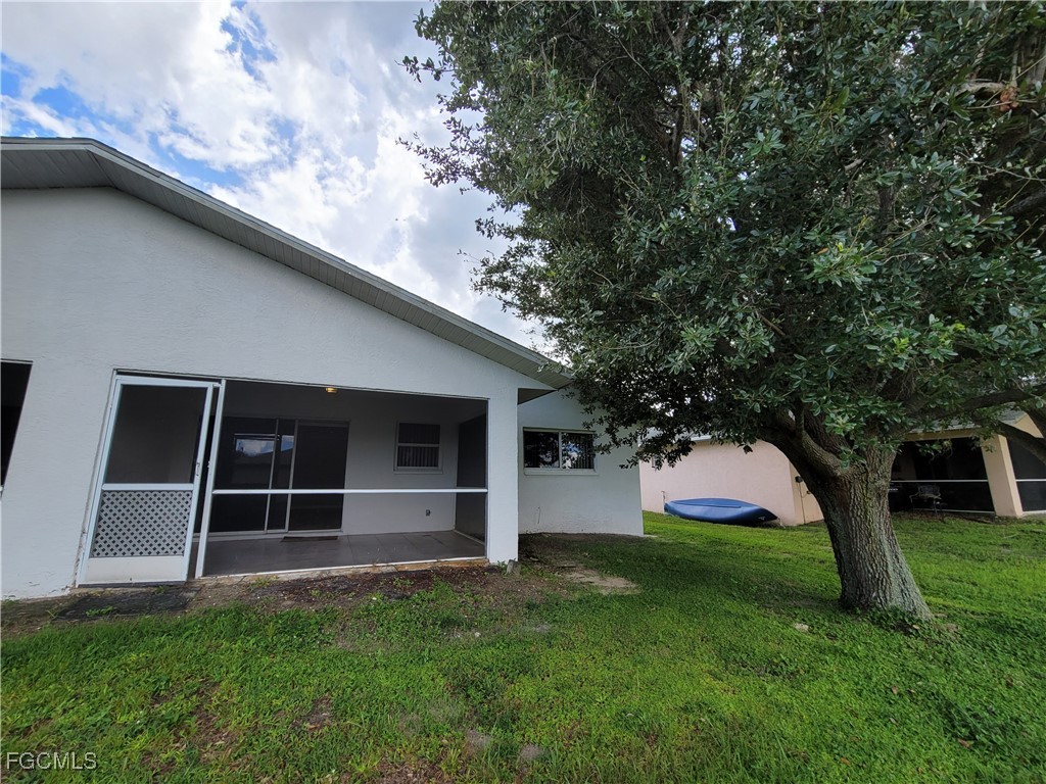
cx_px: 523
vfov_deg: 89.9
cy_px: 392
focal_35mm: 13
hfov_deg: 106.2
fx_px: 393
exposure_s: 1/551
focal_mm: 2.2
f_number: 2.2
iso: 64
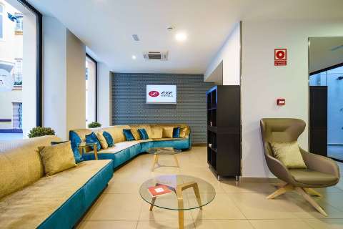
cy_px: 114
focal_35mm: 16
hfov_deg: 96.7
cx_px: 172
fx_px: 152
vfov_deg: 73.7
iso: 200
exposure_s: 2.5
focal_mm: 16
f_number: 8
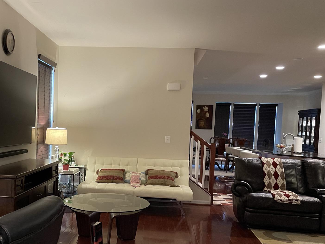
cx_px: 119
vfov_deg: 37.6
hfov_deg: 48.4
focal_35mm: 38
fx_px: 357
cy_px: 147
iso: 500
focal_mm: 4.2
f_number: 1.6
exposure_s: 1/60
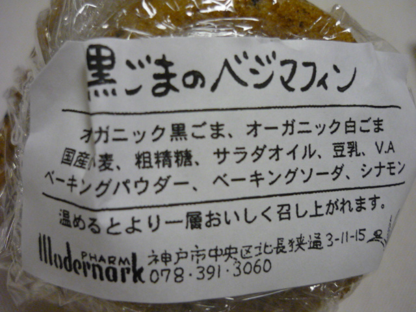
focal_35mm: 33
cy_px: 156
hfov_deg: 55.4
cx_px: 208
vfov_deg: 42.9
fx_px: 397
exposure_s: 1/30
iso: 400
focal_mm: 5.5
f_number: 2.8
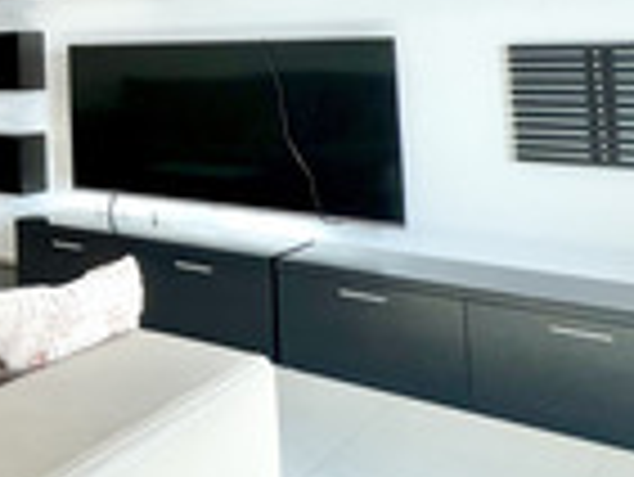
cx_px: -339
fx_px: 770
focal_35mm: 42
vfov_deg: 32.1
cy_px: 16
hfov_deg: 27.9
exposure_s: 1/100
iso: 64
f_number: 1.8
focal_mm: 1.57
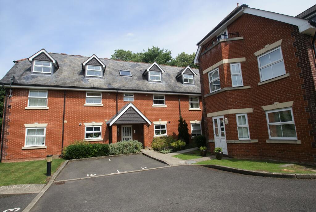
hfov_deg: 94.9
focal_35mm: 16
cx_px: 158
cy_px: 106
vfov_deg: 72.2
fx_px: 145
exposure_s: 1/200
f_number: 10
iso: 100
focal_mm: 11
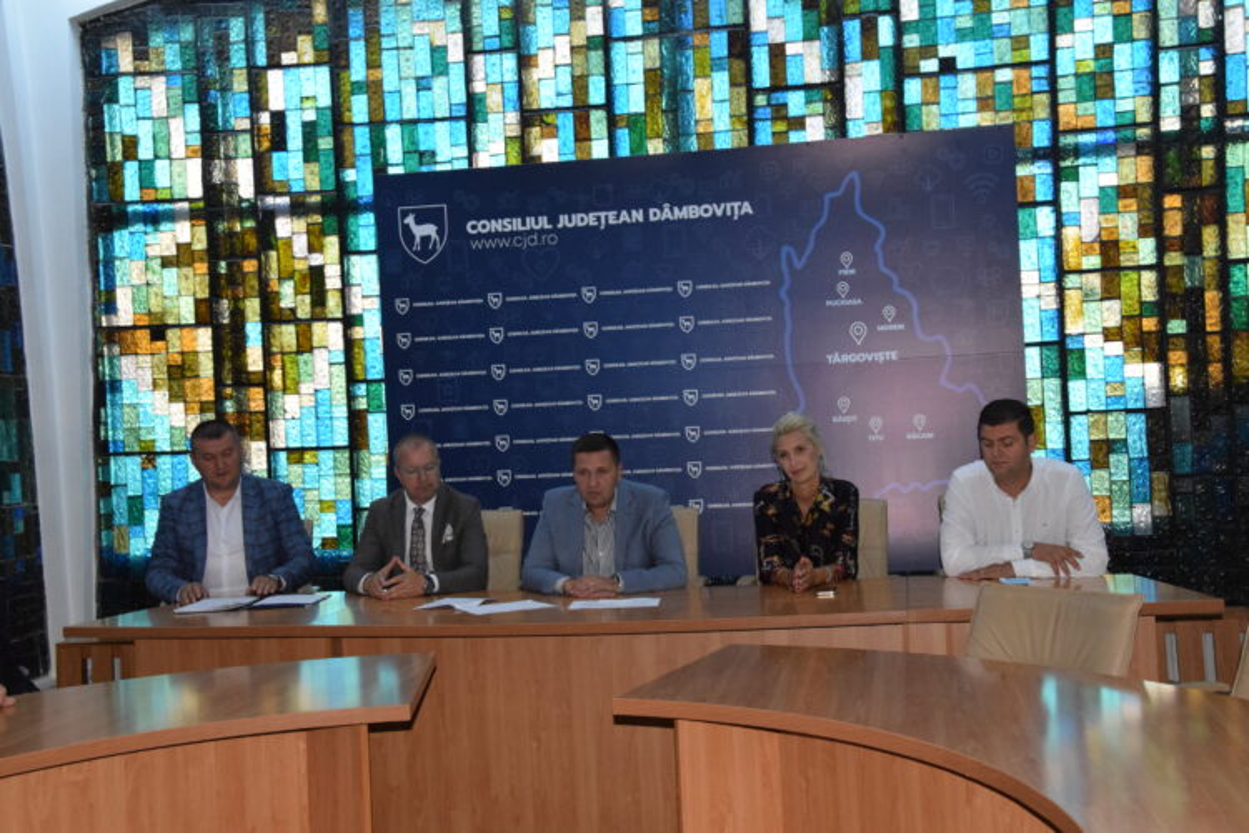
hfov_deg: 43.6
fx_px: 1561
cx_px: 624
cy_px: 416
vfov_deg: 29.9
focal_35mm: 45
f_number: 9
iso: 3200
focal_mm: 30
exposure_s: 1/200
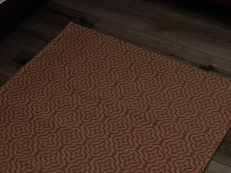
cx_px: -86
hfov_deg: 15.1
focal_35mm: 123
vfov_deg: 10.5
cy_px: -233
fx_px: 821
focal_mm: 5.1
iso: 32
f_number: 1.6
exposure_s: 1/177
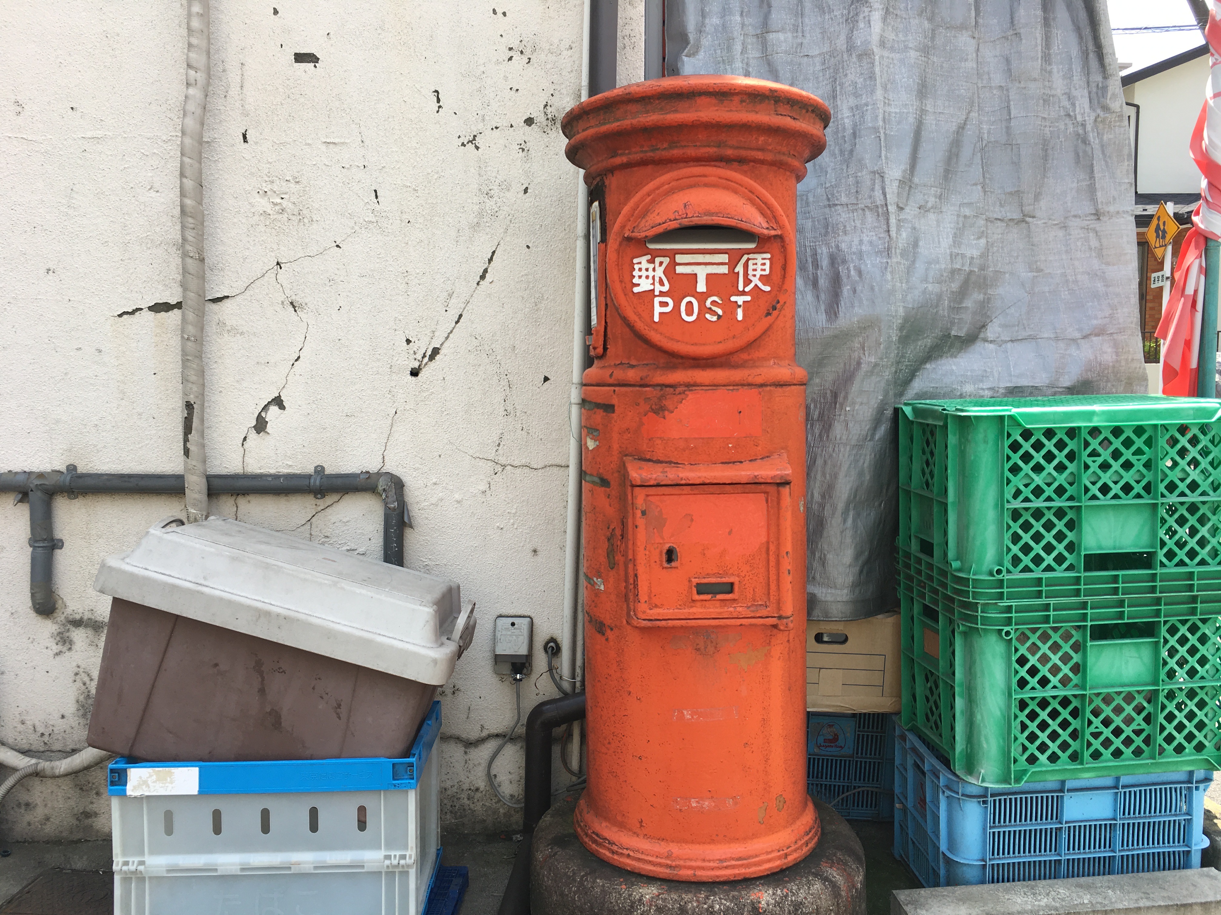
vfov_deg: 48.2
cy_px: 458
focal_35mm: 29
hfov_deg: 61.7
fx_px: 1023
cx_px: 610
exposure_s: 1/452
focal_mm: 4.15
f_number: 2.2
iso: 25
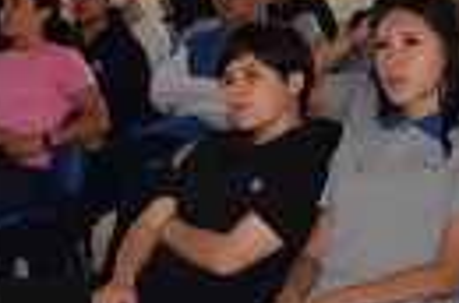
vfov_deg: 6.1
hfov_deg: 9.3
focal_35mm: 222
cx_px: 367
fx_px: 2824
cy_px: -129
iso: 280
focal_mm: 24
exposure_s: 1/125
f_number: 5.6
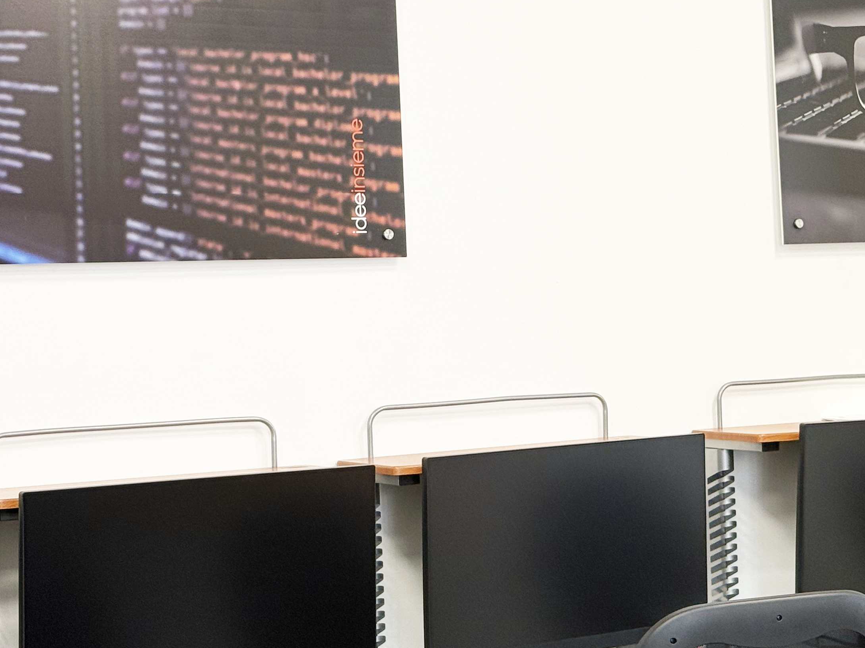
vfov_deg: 16.6
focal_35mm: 89
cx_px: 509
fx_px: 2224
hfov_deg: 22.0
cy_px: 311
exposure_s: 1/100
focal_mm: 6.8
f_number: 1.8
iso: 64
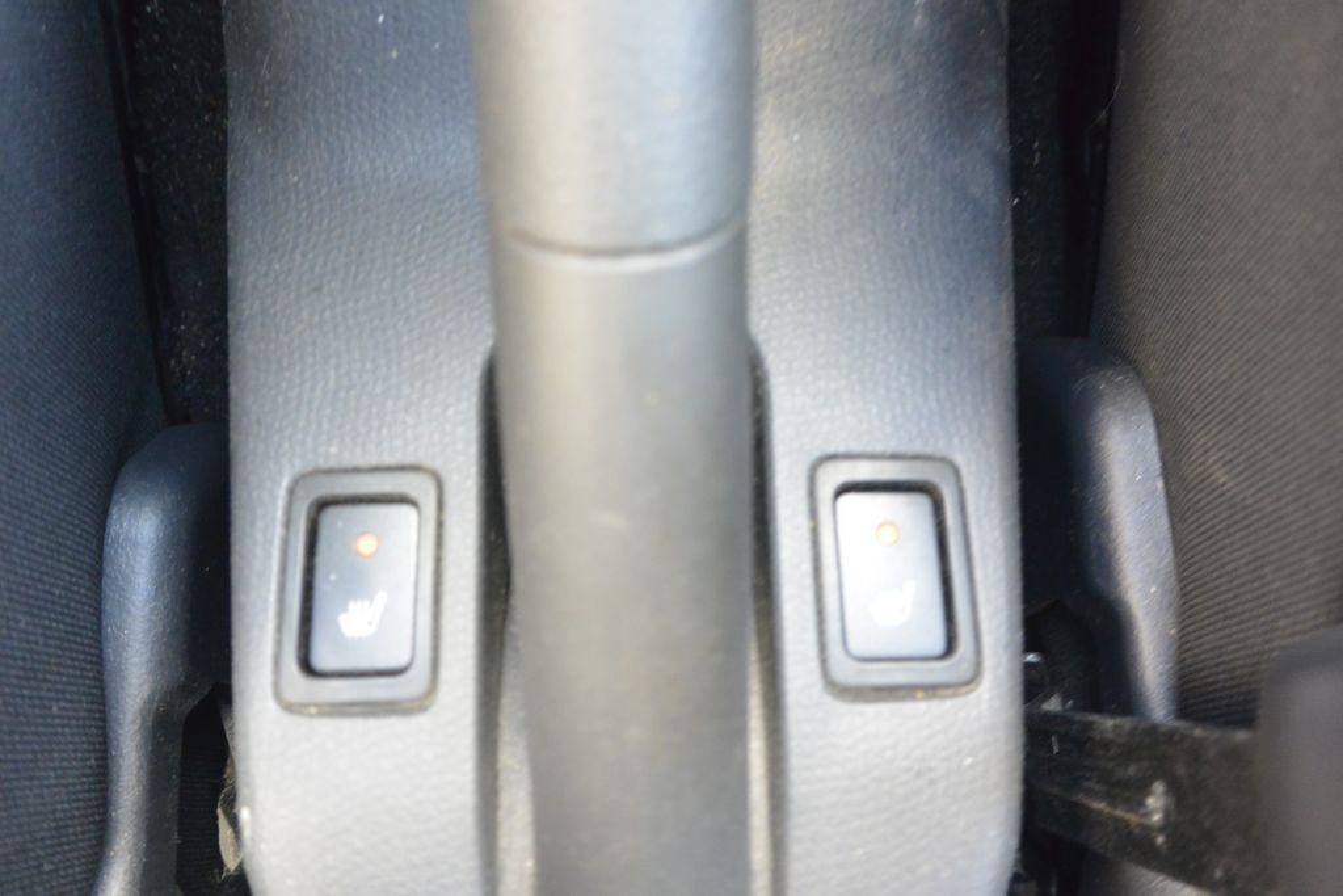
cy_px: 448
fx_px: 1082
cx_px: 672
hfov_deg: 63.7
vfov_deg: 45.0
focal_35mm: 29
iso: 900
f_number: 3.5
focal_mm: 11
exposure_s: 1/30
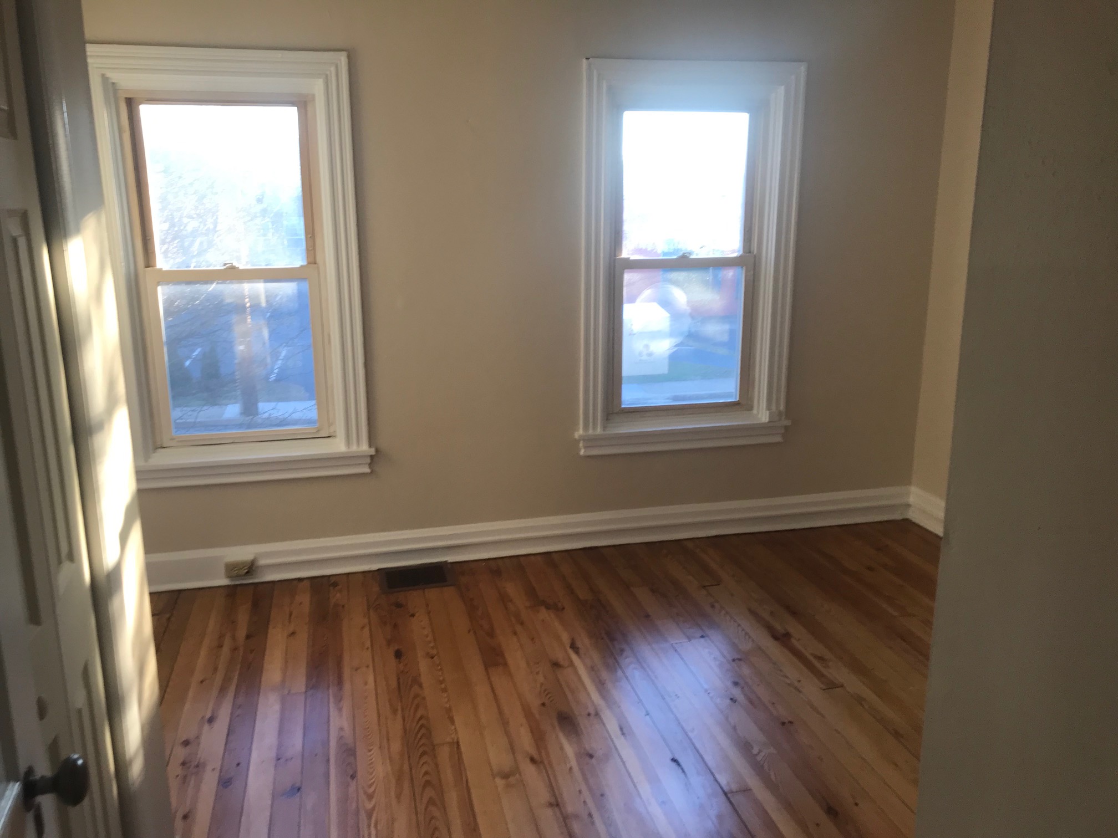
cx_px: 559
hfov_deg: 63.4
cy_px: 419
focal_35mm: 28
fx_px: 904
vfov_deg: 49.7
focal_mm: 3.99
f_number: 1.8
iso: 25
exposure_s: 1/60
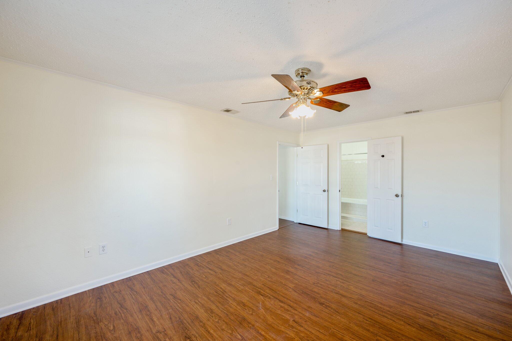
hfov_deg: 104.3
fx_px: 199
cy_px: 170
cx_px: 256
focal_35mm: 14
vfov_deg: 81.1
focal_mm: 14
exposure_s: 1/8
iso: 320
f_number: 9
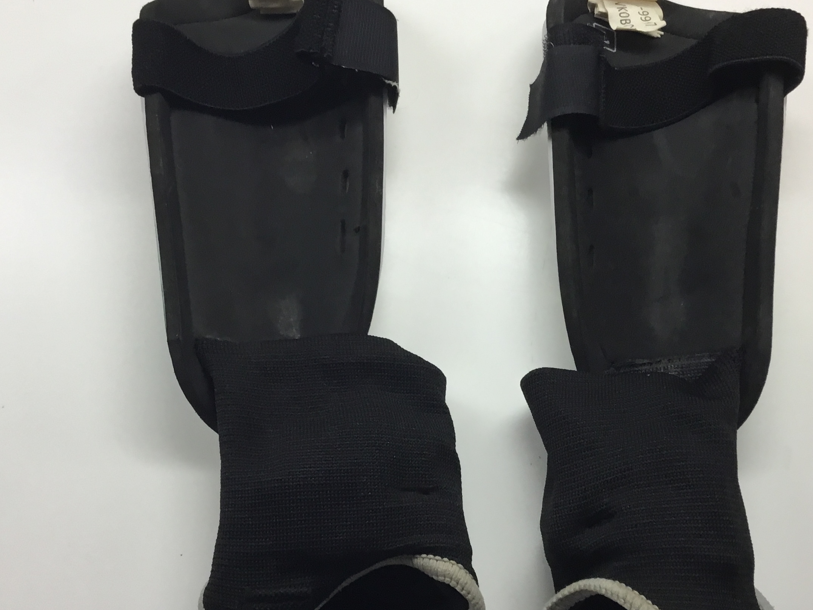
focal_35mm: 47
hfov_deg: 40.4
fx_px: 1104
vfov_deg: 30.9
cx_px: 454
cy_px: 340
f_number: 2.4
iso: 50
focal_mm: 3.3
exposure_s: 1/30
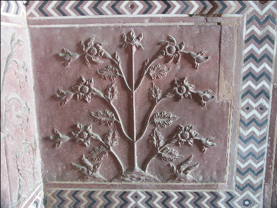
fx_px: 256
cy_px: 104
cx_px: 138
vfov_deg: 44.2
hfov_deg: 56.8
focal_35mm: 32
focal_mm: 8.44
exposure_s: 1/10
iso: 125
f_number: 2.8
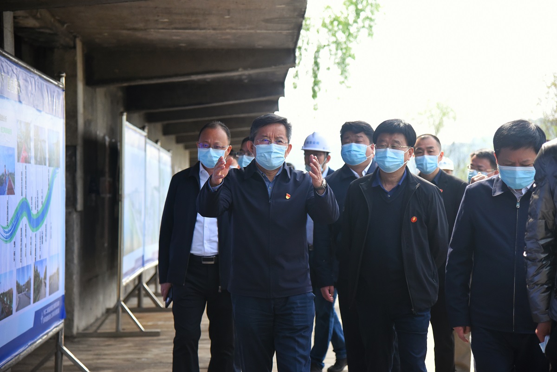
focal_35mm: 78
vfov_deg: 17.5
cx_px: 278
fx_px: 1207
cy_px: 186
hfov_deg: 26.0
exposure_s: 1/4000
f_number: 4
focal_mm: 78
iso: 2500
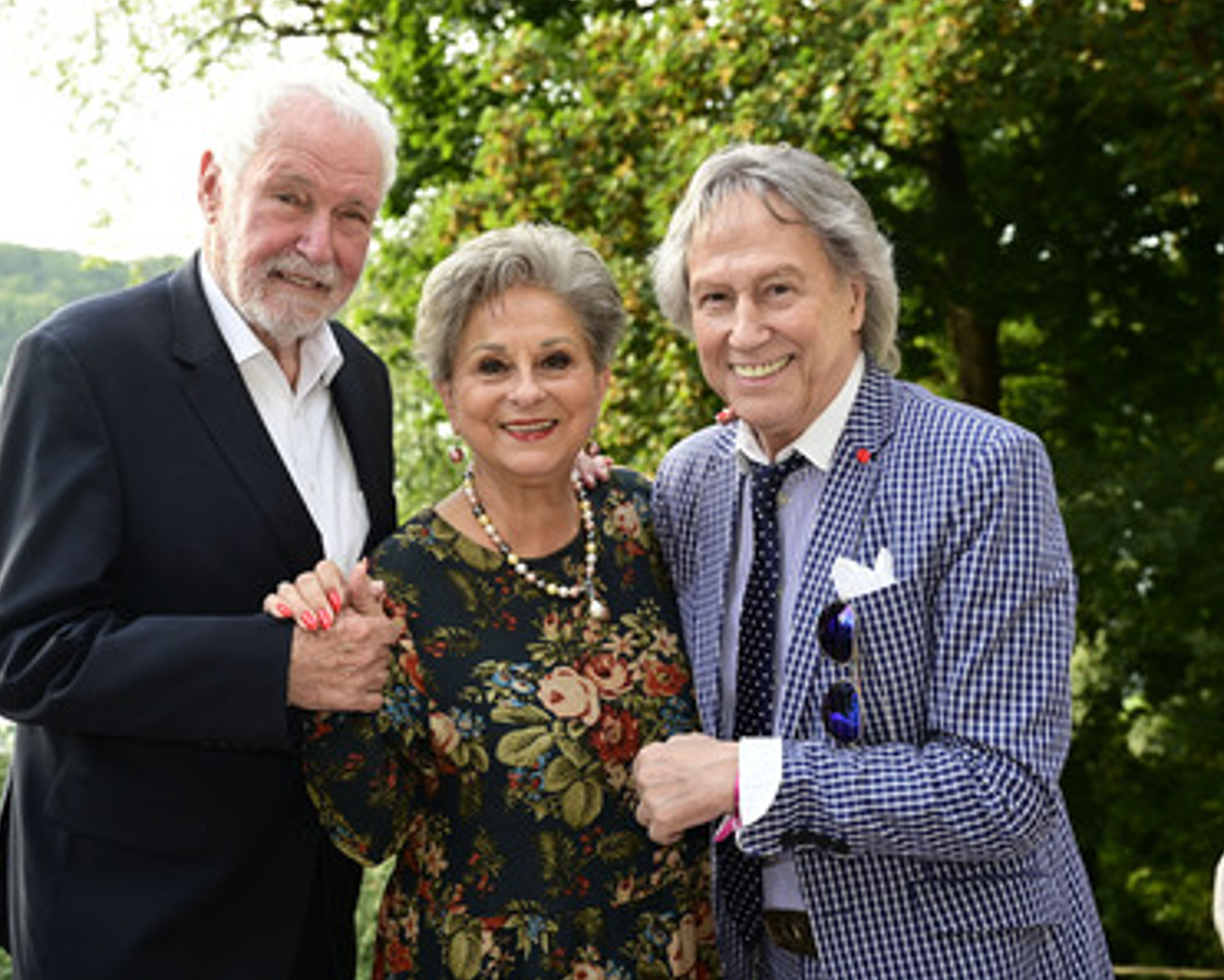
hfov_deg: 38.0
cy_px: 492
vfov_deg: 30.9
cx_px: 523
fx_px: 1776
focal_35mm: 49
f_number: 5.6
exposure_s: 1/200
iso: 640
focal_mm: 43
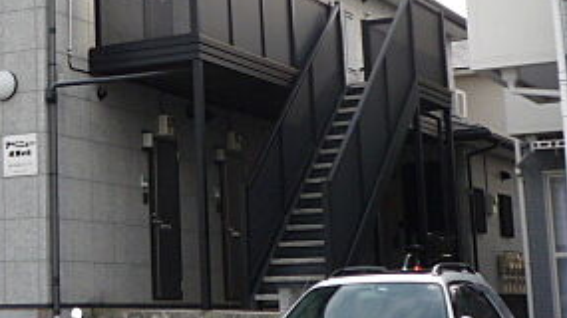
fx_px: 1322
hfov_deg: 23.1
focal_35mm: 88
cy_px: 70
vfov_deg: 13.7
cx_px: -18
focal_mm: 4.4
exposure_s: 1/400
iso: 100
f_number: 2.8
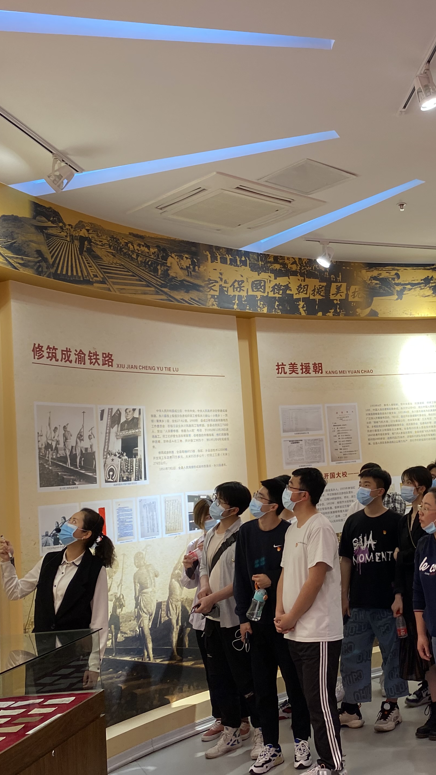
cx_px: 406
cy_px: 378
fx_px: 822
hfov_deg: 28.4
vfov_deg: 50.5
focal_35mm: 40
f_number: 1.8
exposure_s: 1/100
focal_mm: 4.25
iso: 100
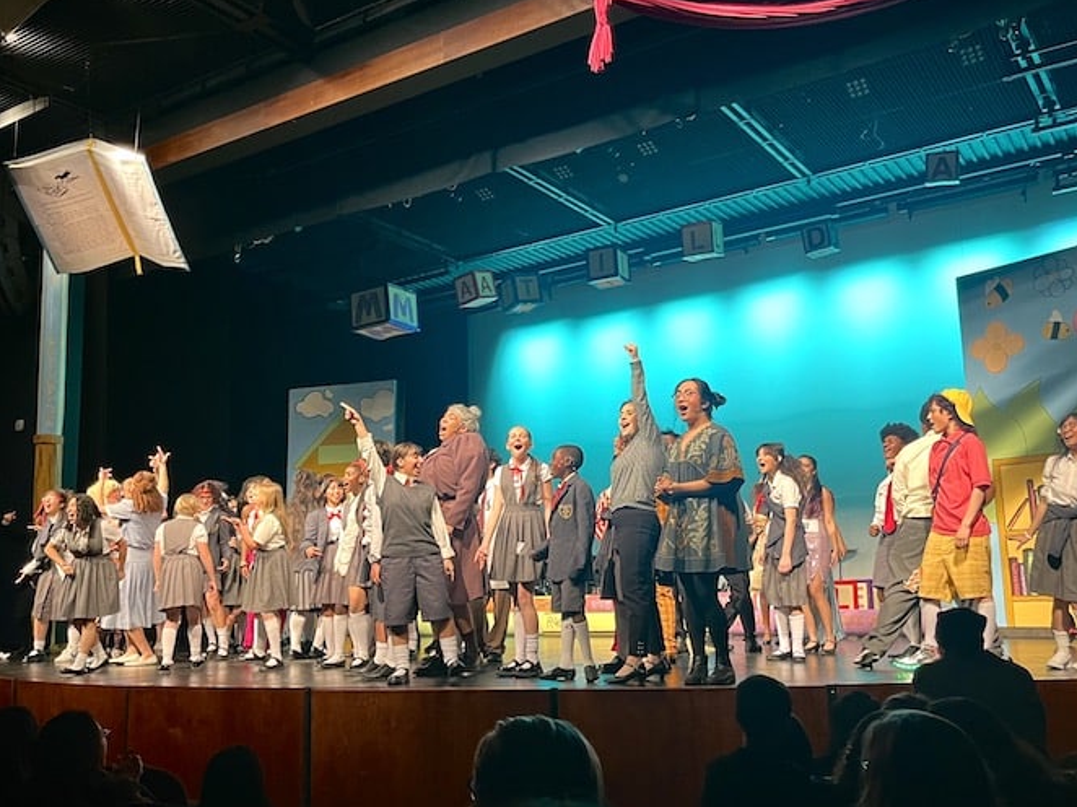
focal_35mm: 33
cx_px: 525
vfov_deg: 42.8
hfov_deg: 55.4
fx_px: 1026
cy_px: 451
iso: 200
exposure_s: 1/60
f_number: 1.6
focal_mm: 5.1
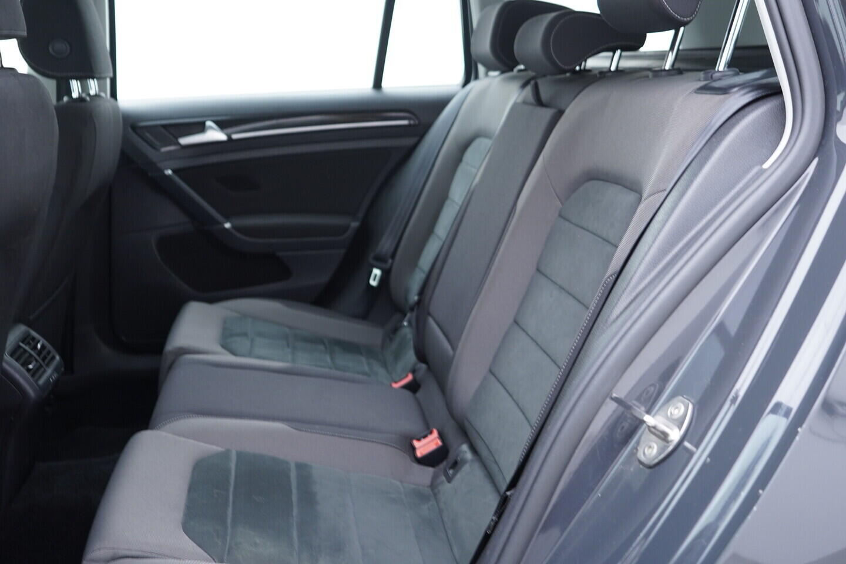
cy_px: 282
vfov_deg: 36.9
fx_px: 846
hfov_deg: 53.1
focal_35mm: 36
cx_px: 423
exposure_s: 1/40
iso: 320
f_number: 2.8
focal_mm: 24
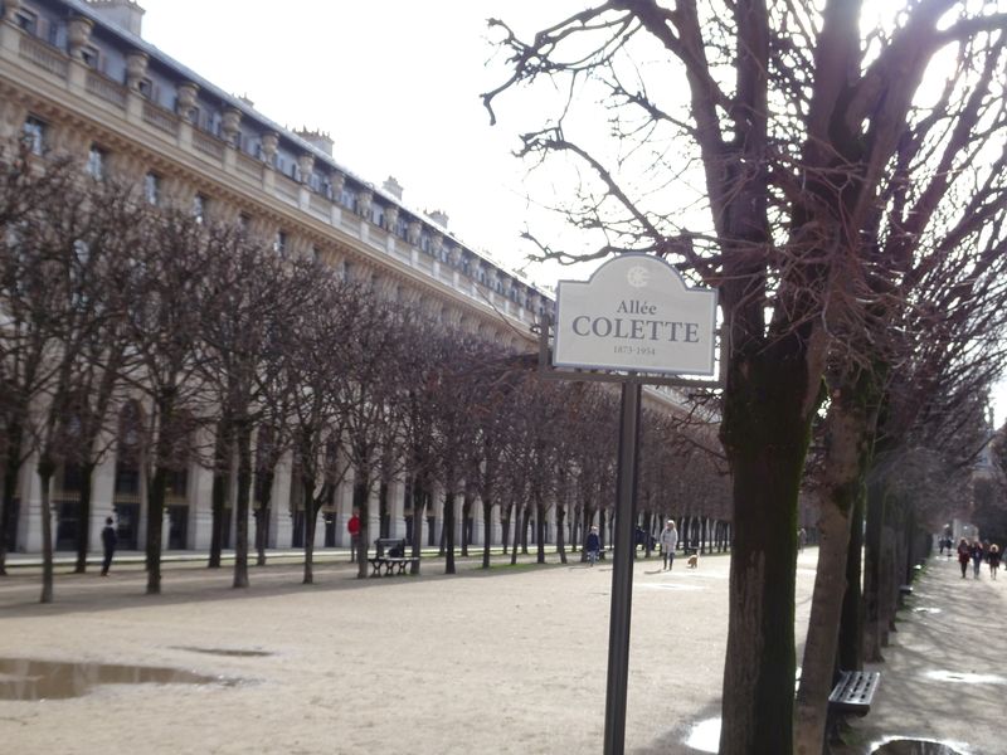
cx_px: 504
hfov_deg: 42.9
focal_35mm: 44
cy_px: 378
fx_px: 1280
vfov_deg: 32.9
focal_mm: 7.58
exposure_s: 1/250
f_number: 4.5
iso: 80
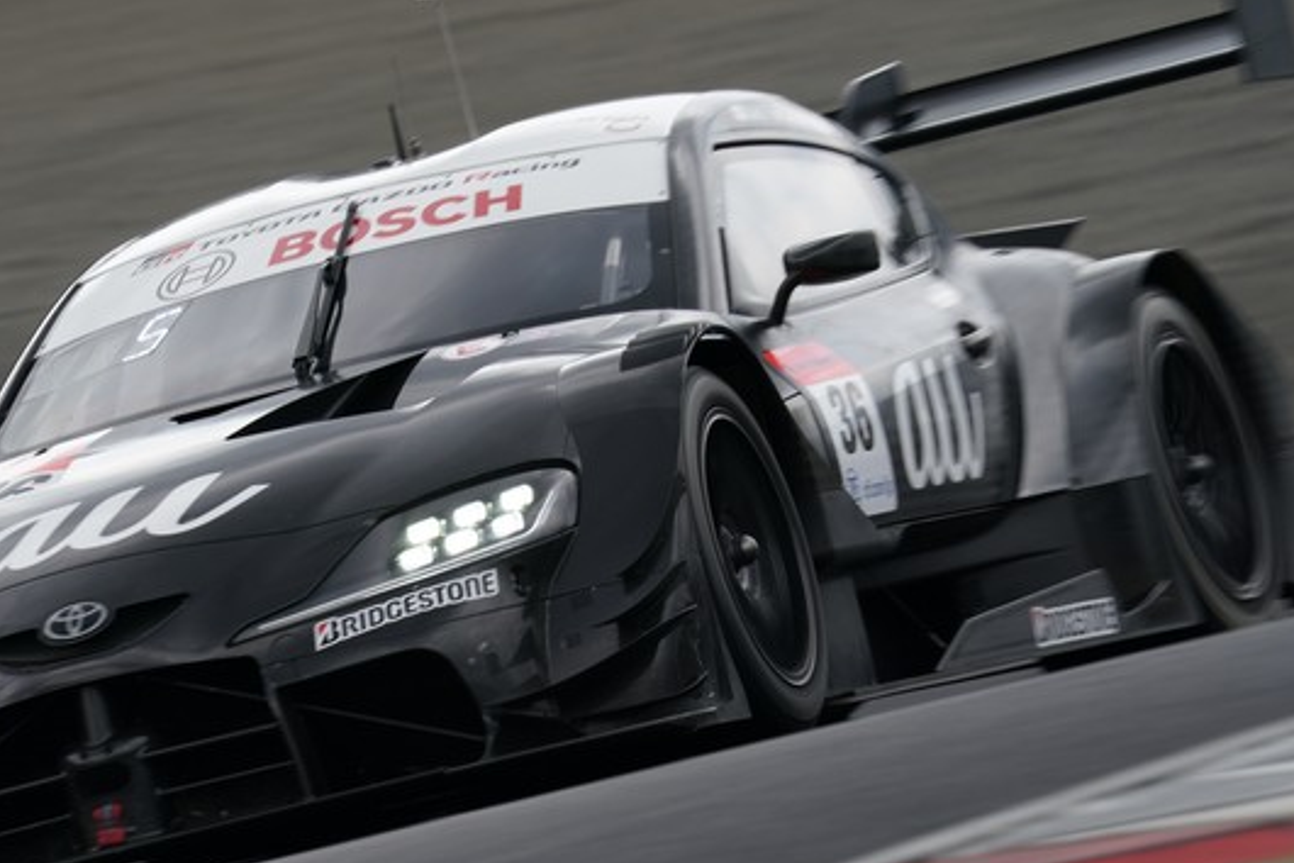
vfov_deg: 1.7
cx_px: 463
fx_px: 29256
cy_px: 385
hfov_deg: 2.5
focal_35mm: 814
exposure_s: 1/80
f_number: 16
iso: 200
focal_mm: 600
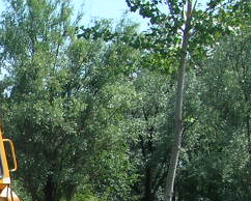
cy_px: 284
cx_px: -224
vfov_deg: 9.6
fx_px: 1167
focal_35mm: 157
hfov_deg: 11.3
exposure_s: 1/357
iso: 64
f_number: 4.8
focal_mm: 7.8
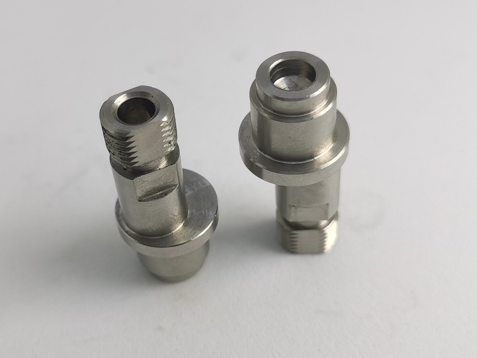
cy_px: 179
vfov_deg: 34.3
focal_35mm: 42
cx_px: 238
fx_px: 579
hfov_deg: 44.8
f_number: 1.8
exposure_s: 1/709
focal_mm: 5.58
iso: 50
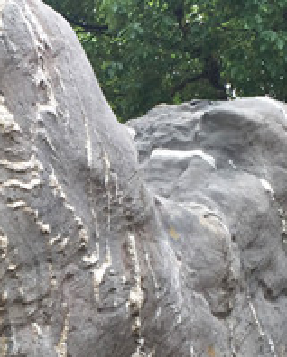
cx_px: 20
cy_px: 272
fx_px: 1028
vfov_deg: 19.6
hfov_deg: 15.7
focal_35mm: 97
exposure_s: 1/482
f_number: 2.2
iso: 32
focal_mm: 4.15
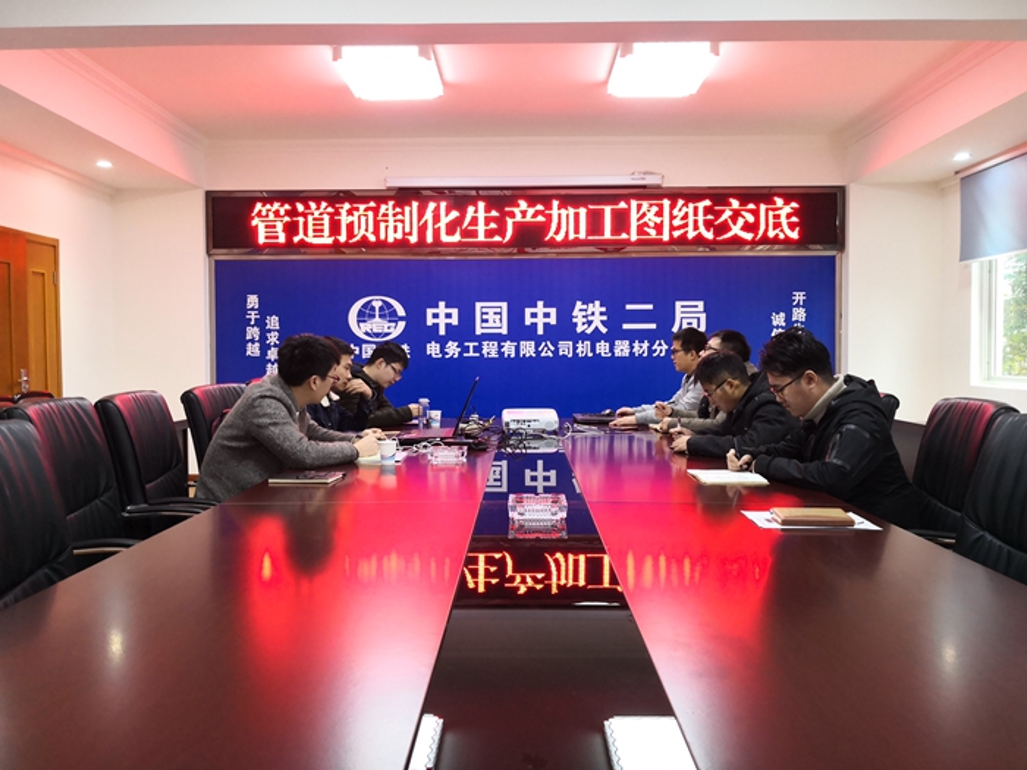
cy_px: 385
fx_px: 801
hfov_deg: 65.3
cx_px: 514
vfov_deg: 51.4
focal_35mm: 27
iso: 160
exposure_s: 1/50
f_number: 1.6
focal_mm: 3.95
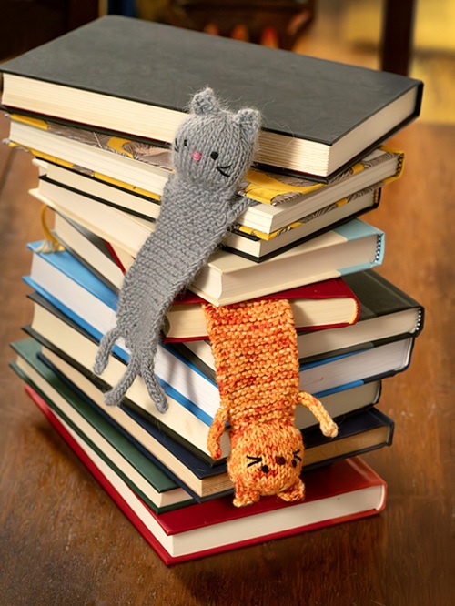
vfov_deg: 16.4
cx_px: 228
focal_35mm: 120
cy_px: 303
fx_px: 2102
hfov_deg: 12.4
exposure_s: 1/250
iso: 3200
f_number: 4
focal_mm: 60
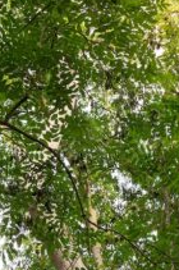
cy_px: 562
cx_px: 198
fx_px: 1335
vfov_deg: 10.5
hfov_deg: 7.6
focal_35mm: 178
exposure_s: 1/80
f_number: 9
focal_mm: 36.7
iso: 800
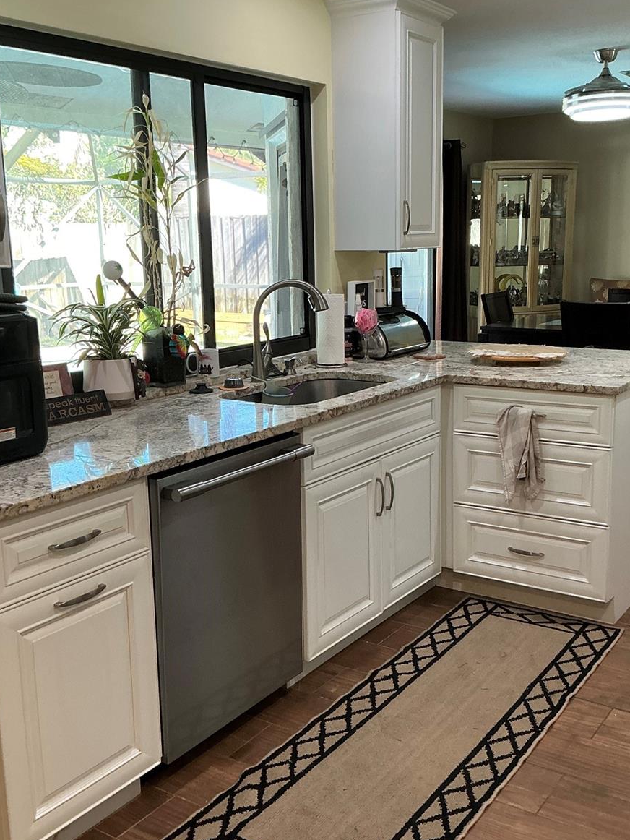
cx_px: 331
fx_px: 898
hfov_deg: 38.7
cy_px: 409
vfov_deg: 50.1
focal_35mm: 37
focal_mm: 3
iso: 80
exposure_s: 1/60
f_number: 1.8
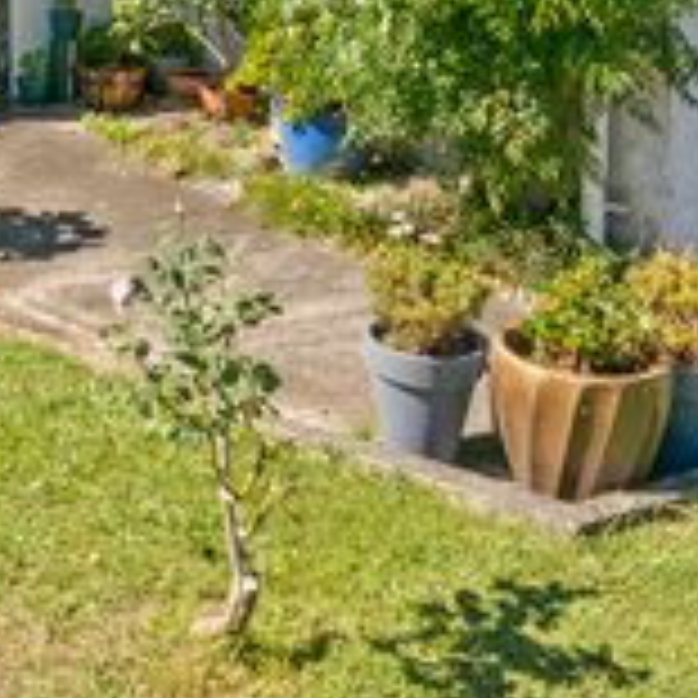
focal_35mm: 63
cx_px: 5
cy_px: -149
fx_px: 1437
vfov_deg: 24.6
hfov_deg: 25.9
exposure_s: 1/320
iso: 200
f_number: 9
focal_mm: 15
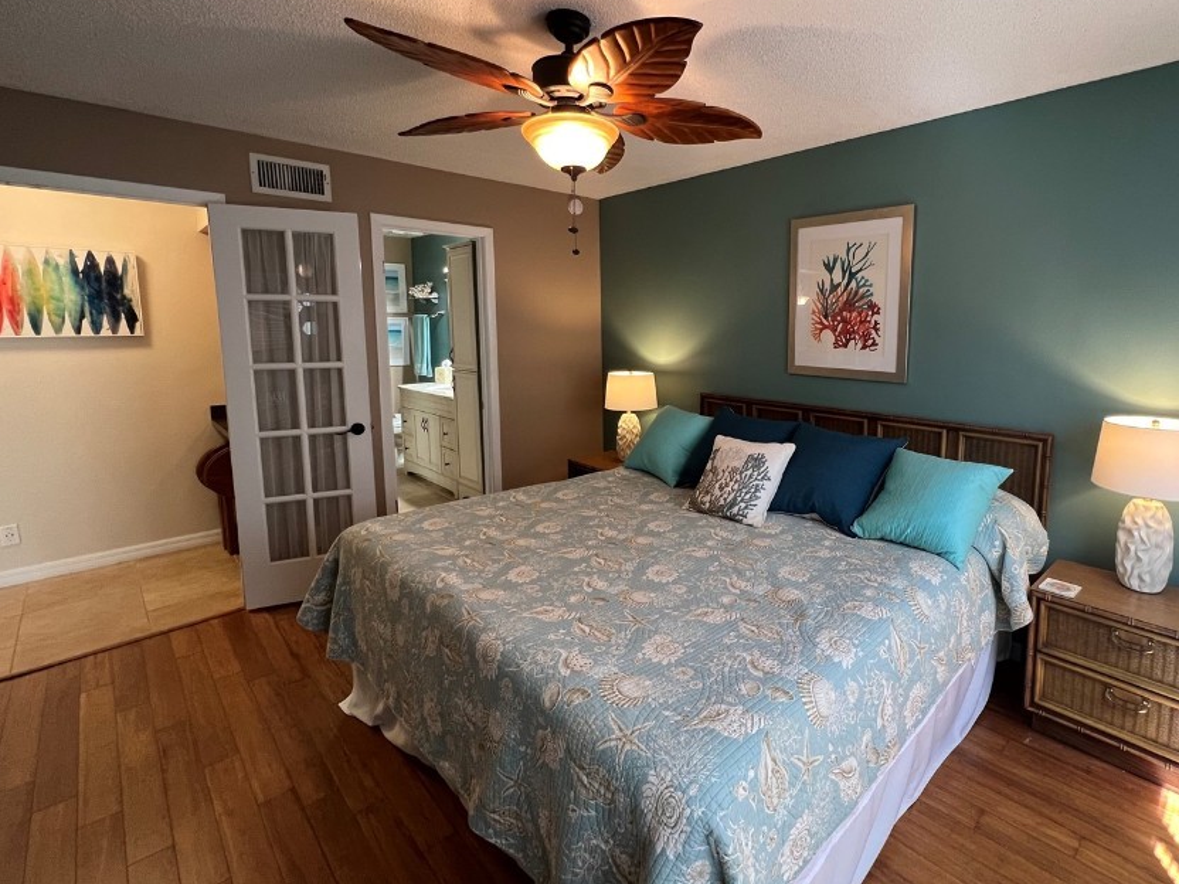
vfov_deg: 77.8
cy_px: 387
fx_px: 545
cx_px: 703
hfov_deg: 93.4
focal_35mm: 16
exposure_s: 1/60
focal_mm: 1.57
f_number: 1.8
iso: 200
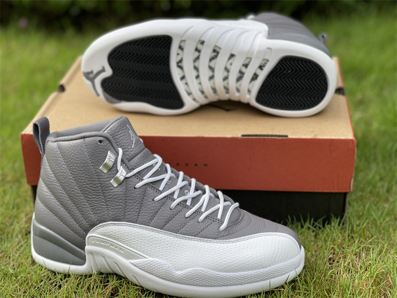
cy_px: 149
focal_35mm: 64
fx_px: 734
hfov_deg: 30.3
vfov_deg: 22.9
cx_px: 198
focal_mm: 7.5
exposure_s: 1/190
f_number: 2.2
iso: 25
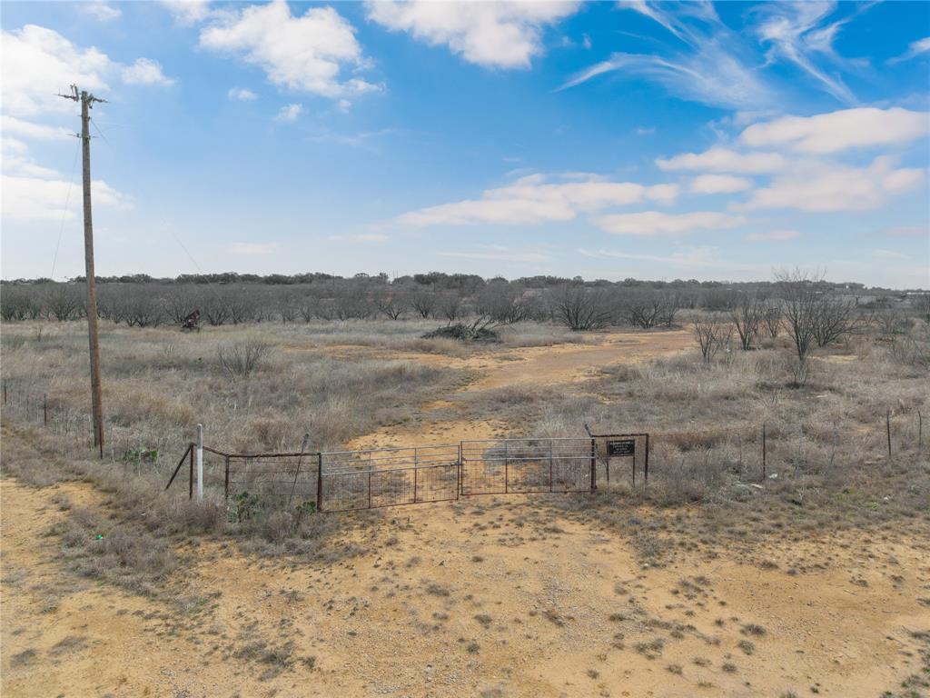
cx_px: 465
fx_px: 645
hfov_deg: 71.6
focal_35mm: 24
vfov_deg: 56.8
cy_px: 349
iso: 180
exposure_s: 1/8000
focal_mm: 8.67
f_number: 1.8
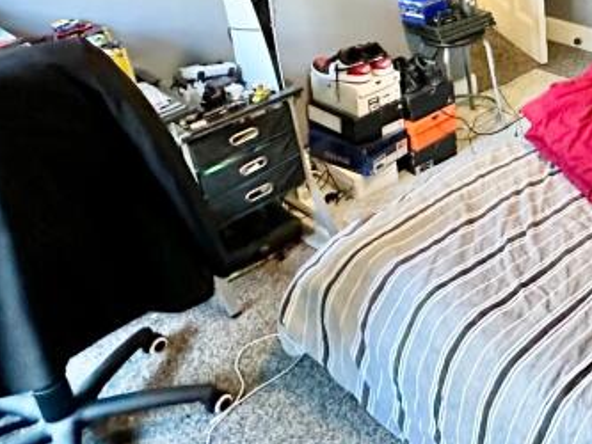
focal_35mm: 43
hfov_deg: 37.8
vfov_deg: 31.5
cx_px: 626
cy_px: 20
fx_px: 736
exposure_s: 1/60
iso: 1000
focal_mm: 2.22
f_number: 2.2
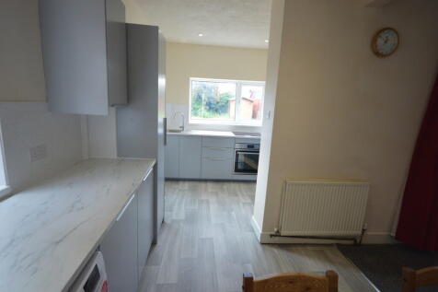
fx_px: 219
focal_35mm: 18
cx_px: 219
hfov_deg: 90.0
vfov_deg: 67.3
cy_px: 146
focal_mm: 12
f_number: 4.5
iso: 400
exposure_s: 1/60
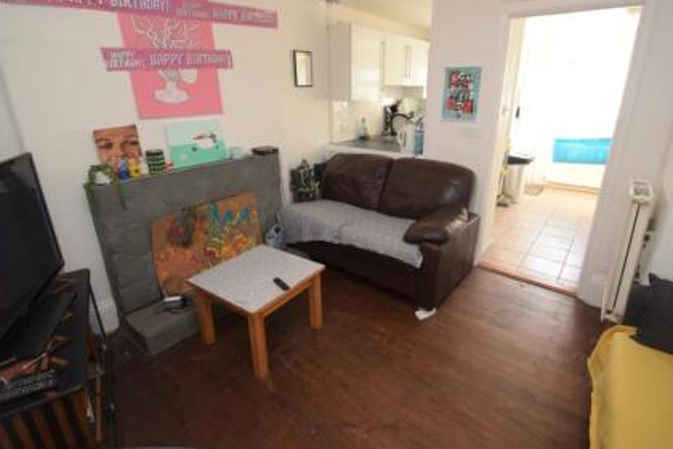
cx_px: 361
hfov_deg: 93.1
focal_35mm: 17
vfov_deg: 70.2
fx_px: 318
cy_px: 198
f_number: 4.5
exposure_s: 1/80
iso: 800
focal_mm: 10
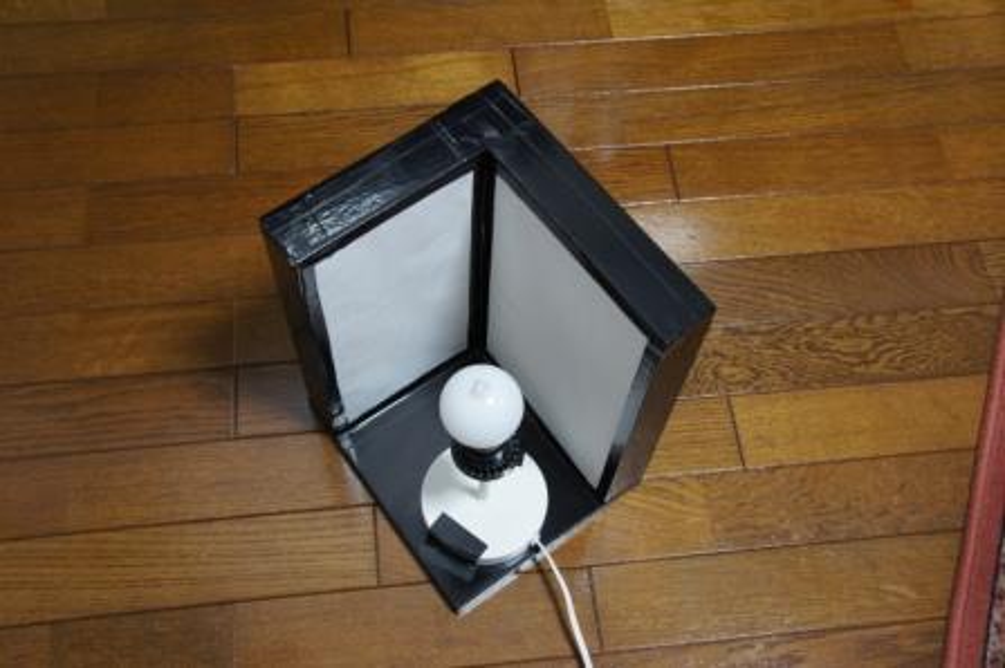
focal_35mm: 38
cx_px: 502
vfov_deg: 35.4
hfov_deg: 51.3
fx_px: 1046
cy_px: 334
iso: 800
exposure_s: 1/40
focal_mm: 25
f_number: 4
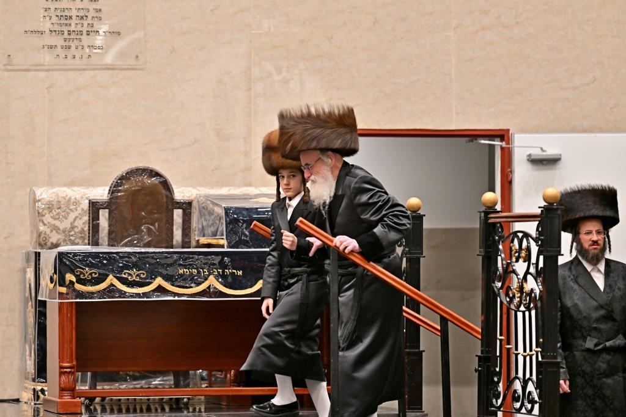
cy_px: 208
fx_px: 3478
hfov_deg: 10.3
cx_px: 313
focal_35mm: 200
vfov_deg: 6.9
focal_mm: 200
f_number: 2.8
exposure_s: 1/200
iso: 250
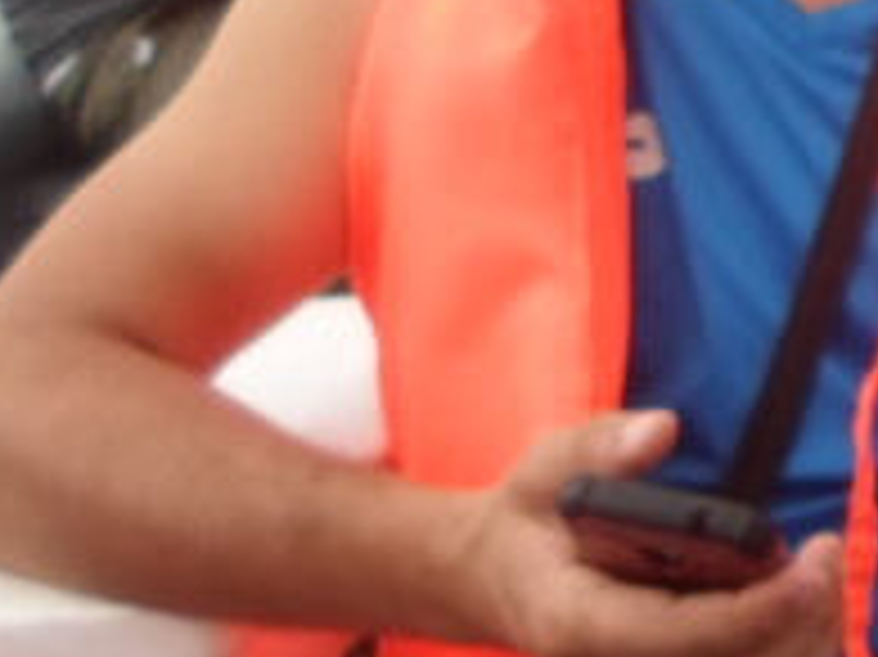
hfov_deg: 19.7
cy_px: 122
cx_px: 1418
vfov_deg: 17.8
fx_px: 2079
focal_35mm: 82
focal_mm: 4.5
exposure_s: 1/500
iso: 80
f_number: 2.5
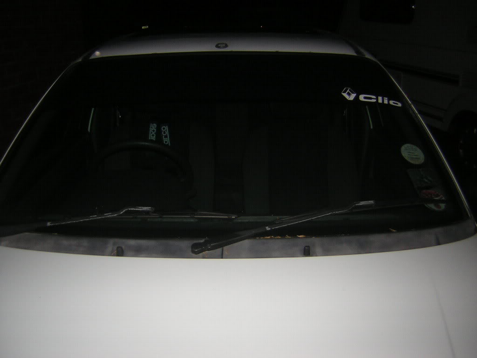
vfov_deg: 39.7
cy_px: 179
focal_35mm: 36
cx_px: 238
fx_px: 496
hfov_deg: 51.4
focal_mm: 4.7
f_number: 2.6
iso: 50
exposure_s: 1/60.1
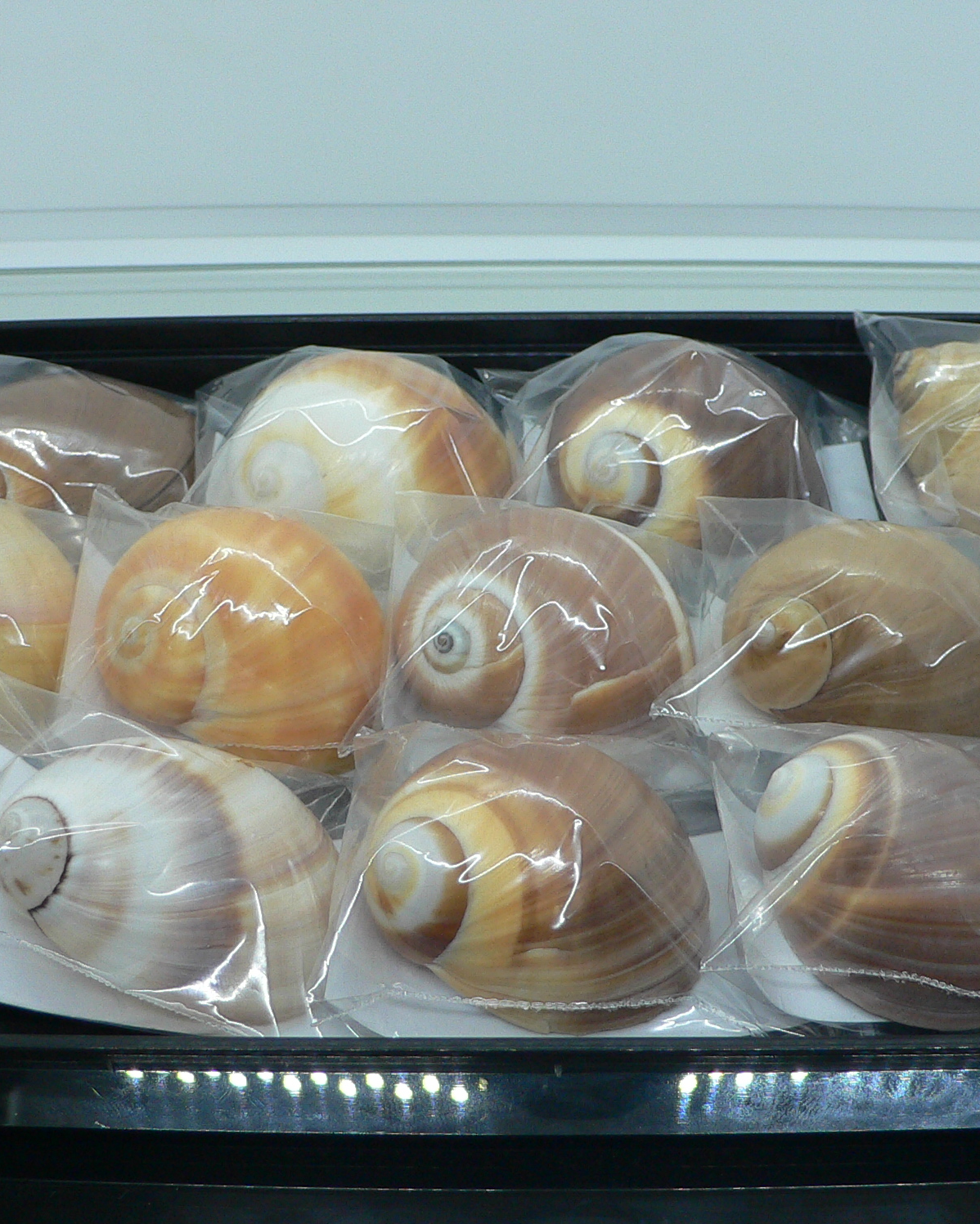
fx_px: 1667
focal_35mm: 46
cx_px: 547
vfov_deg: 40.3
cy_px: 612
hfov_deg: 32.7
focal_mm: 4.6
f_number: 2.8
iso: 150
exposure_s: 1/60
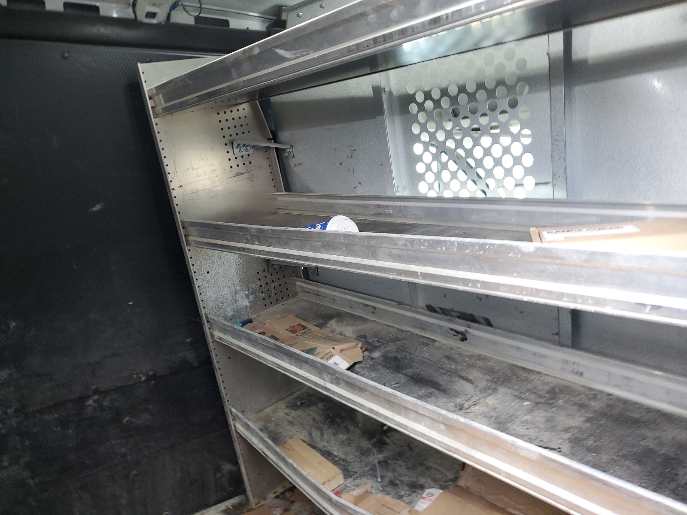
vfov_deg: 53.1
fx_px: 516
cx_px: 344
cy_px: 258
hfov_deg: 67.3
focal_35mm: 26
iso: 148
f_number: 1.5
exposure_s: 1/60.2
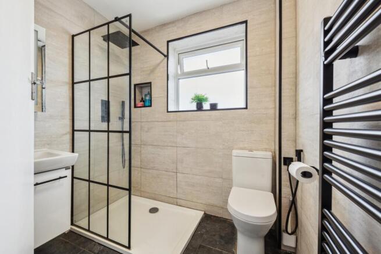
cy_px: 127
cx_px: 190
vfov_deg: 81.2
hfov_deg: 104.2
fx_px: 148
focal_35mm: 14
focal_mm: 14
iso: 320
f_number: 9
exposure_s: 1/13
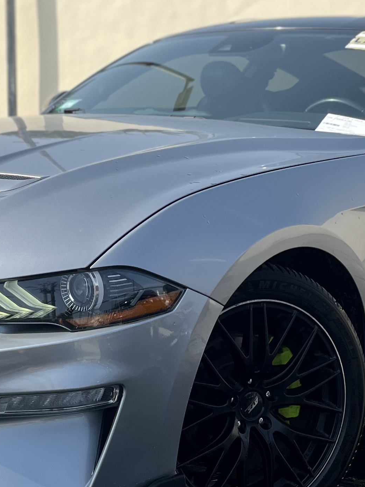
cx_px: 149
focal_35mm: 75
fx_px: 1055
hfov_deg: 19.6
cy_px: 167
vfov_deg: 25.9
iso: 50
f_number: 1.6
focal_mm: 5.1
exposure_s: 1/4310
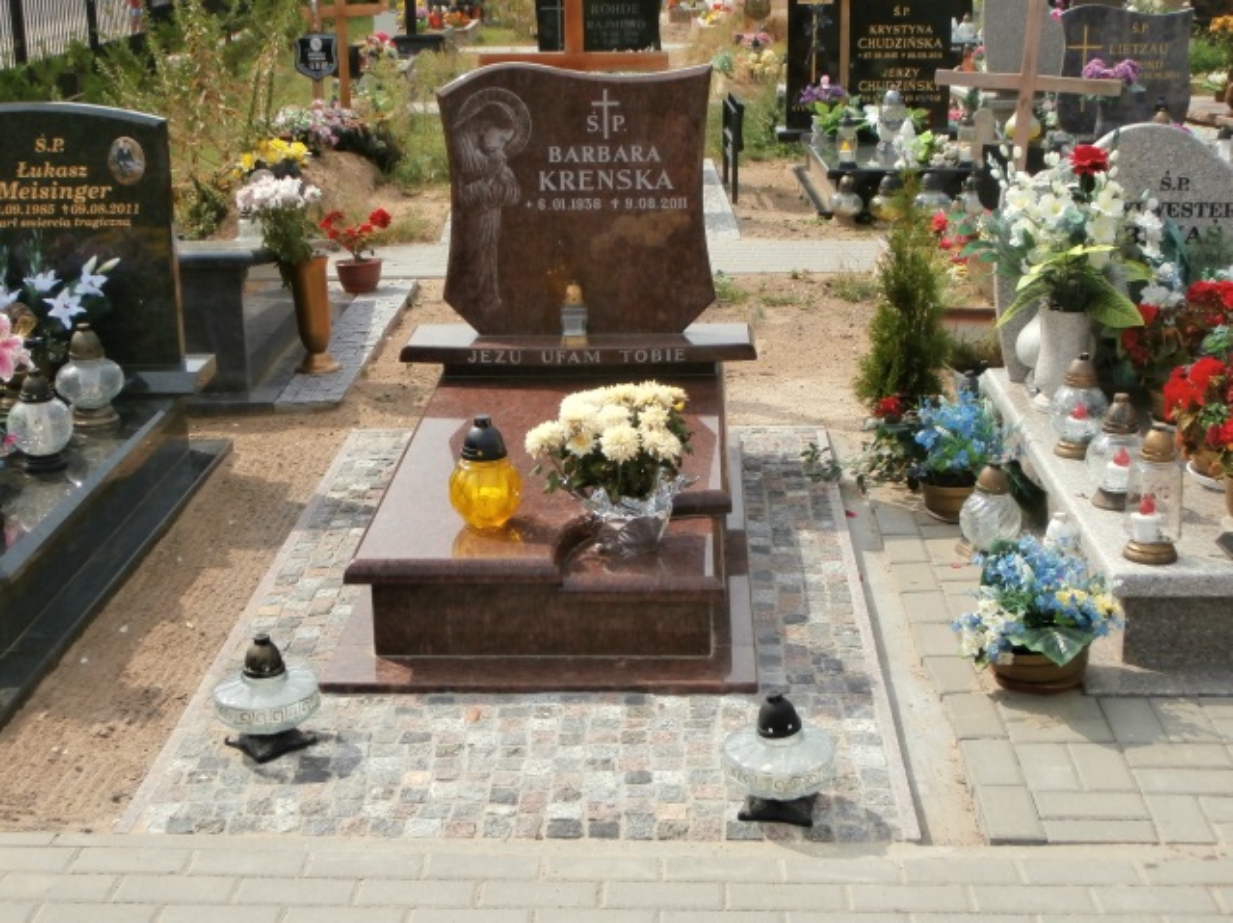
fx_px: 1673
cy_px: 462
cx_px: 616
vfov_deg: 30.8
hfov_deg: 40.5
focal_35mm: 47
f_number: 4.2
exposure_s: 1/640
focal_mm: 8.29
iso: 100
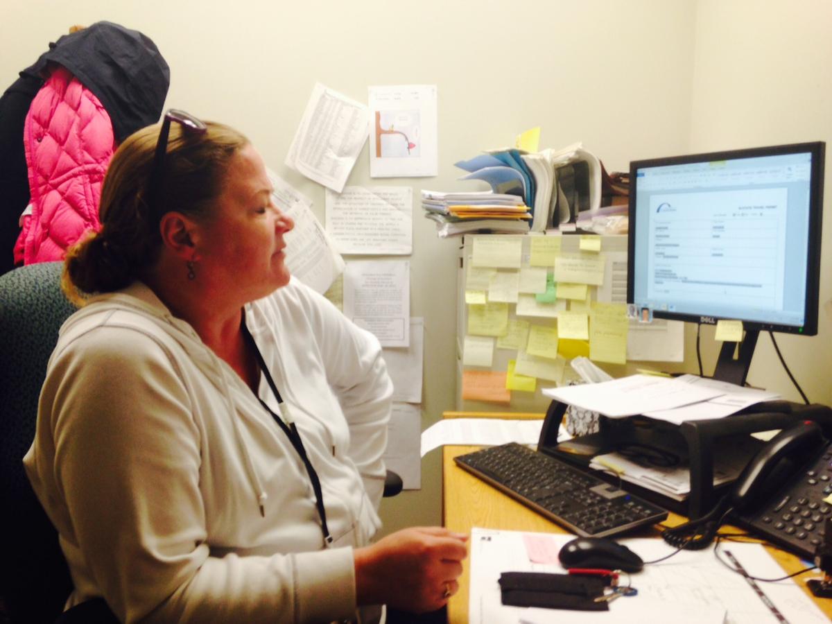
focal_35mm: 33
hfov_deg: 55.4
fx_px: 793
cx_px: 416
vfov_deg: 42.9
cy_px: 312
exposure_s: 1/20
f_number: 2.4
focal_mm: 4.12
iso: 50
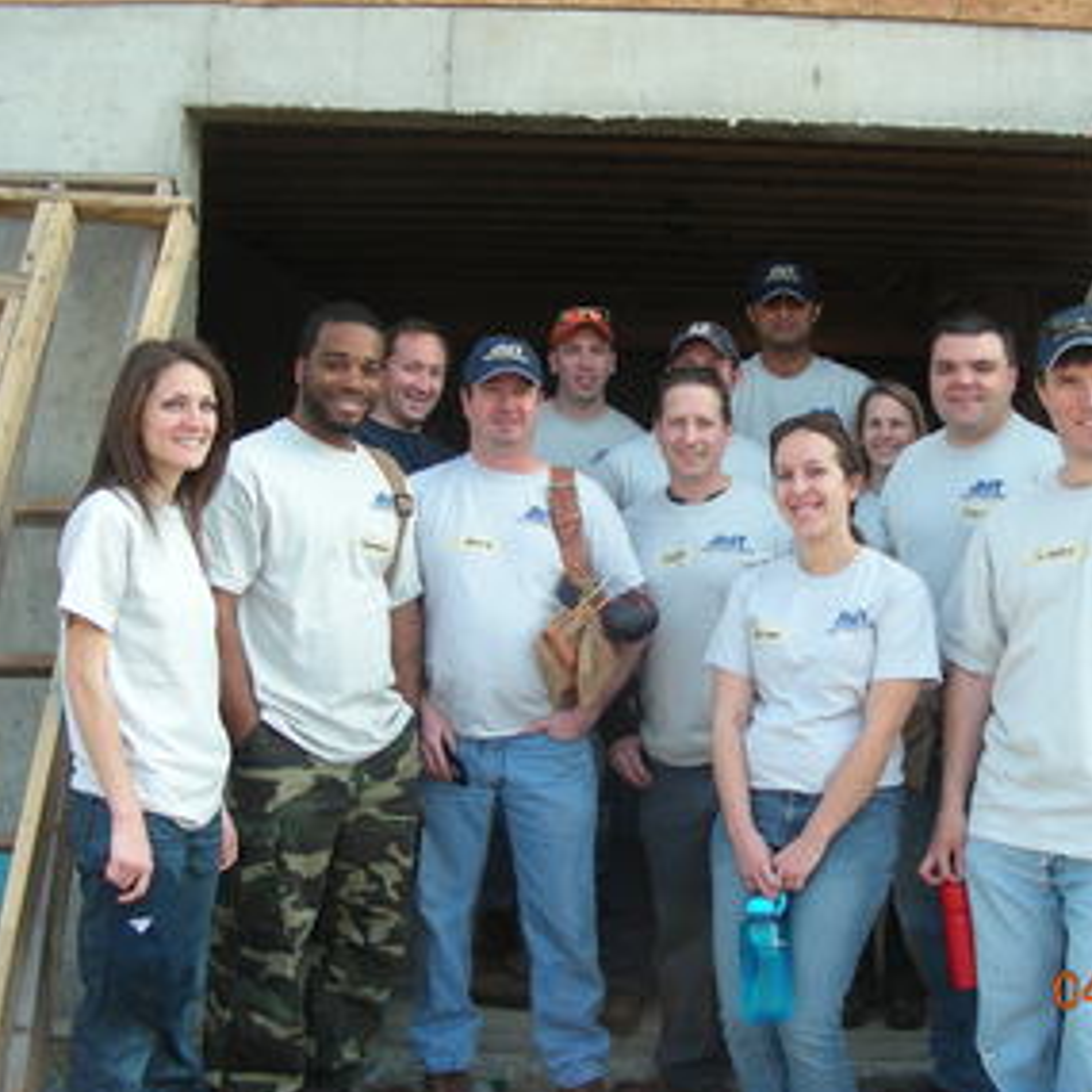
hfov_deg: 36.6
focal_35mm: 46
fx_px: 1642
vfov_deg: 36.8
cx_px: 684
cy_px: 546
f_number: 3.5
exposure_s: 1/94.5
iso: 50
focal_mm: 6.3
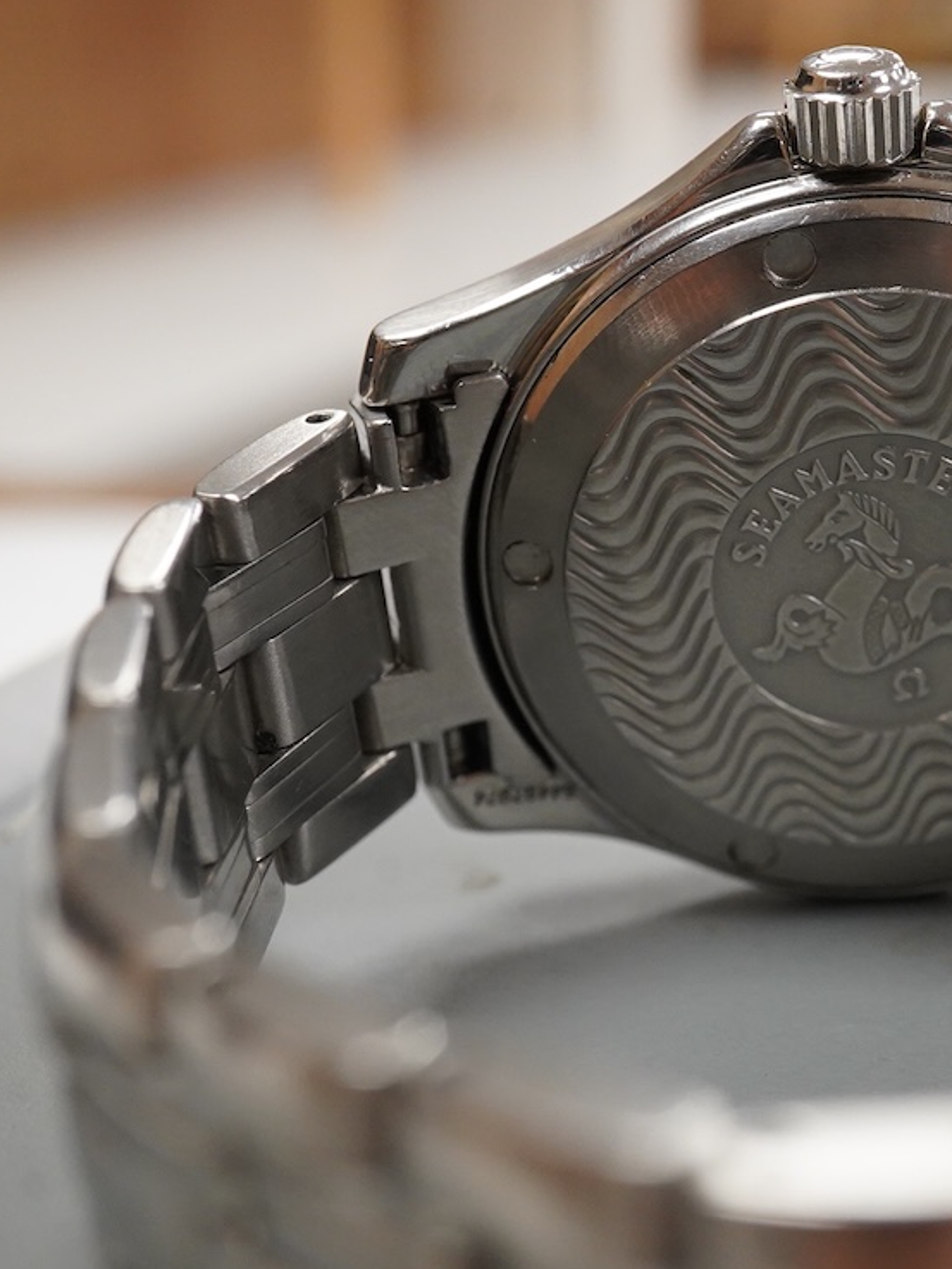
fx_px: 2419
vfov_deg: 29.4
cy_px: 637
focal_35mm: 66
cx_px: 917
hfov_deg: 21.6
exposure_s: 1/100
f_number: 14
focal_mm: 30
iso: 2500
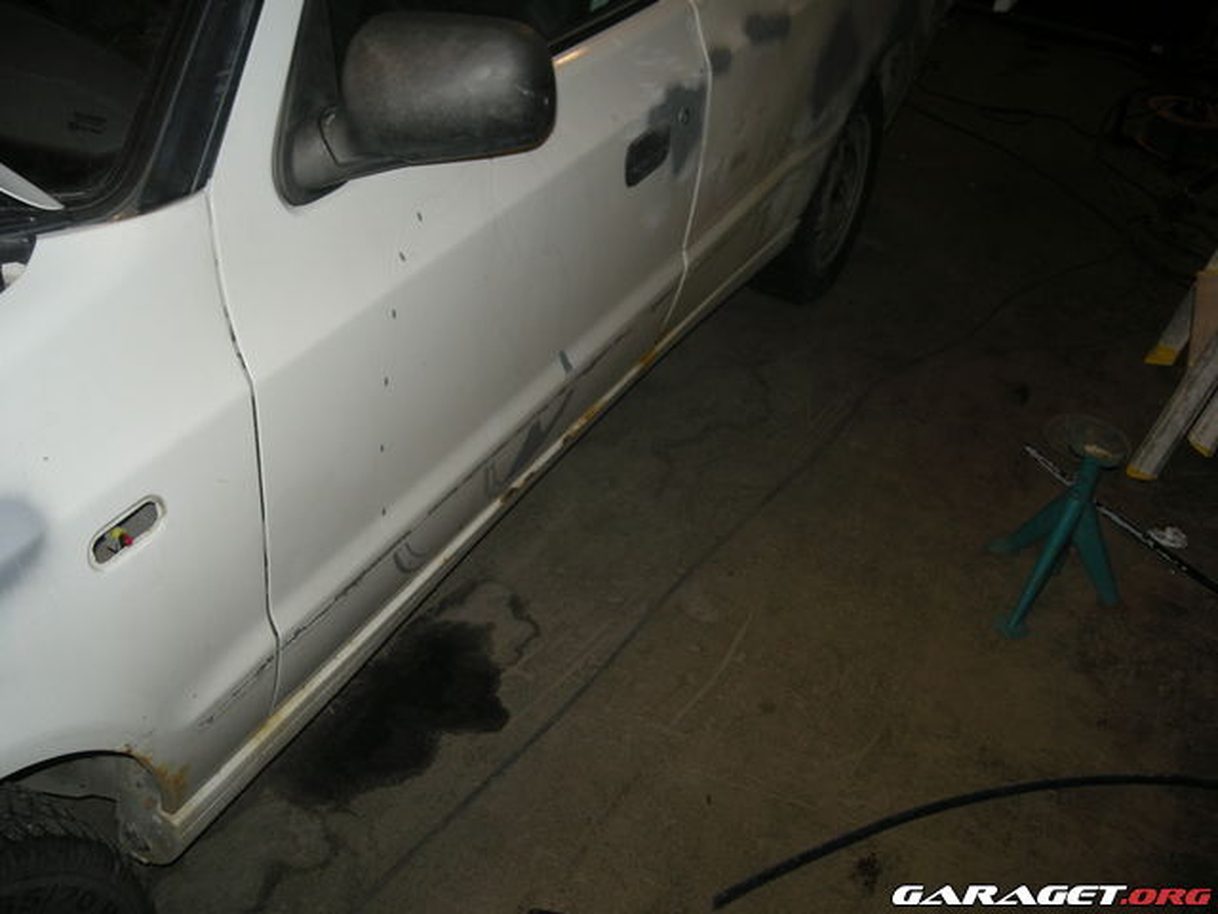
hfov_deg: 52.6
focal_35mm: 35
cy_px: 457
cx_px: 609
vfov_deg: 40.7
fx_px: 1232
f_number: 2.8
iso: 50
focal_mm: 5.7
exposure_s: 1/60
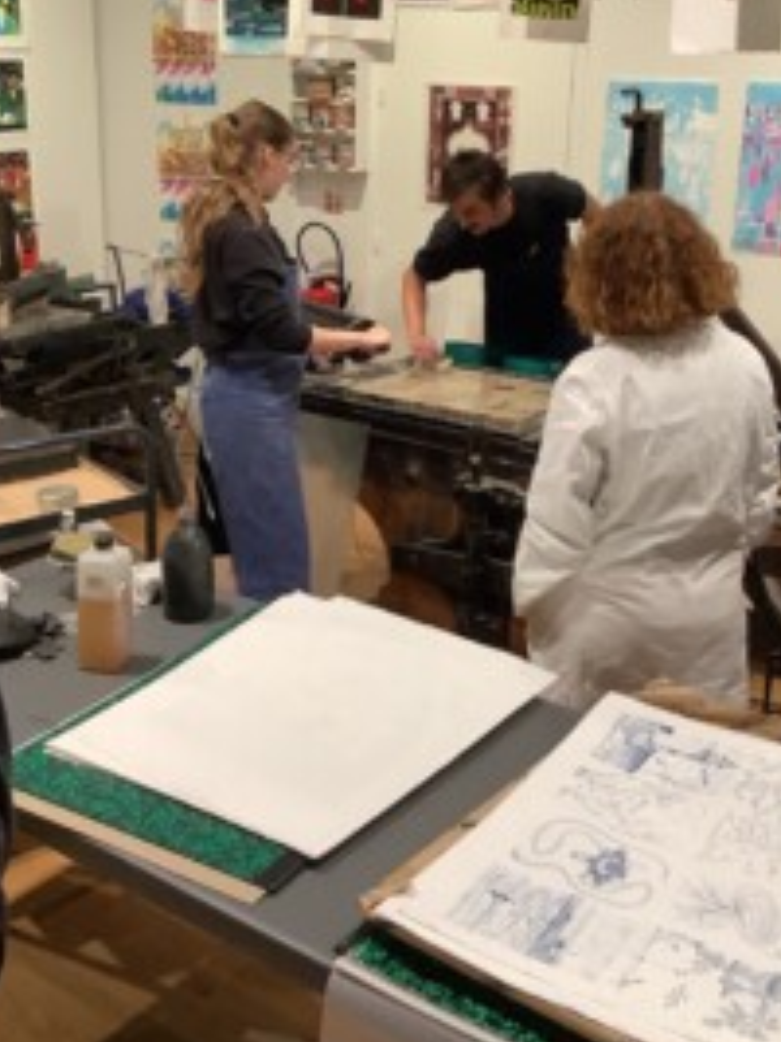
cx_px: 408
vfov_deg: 45.3
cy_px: 369
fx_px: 1234
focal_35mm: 41
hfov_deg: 35.1
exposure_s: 1/50
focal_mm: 3.3
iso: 160
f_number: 2.4
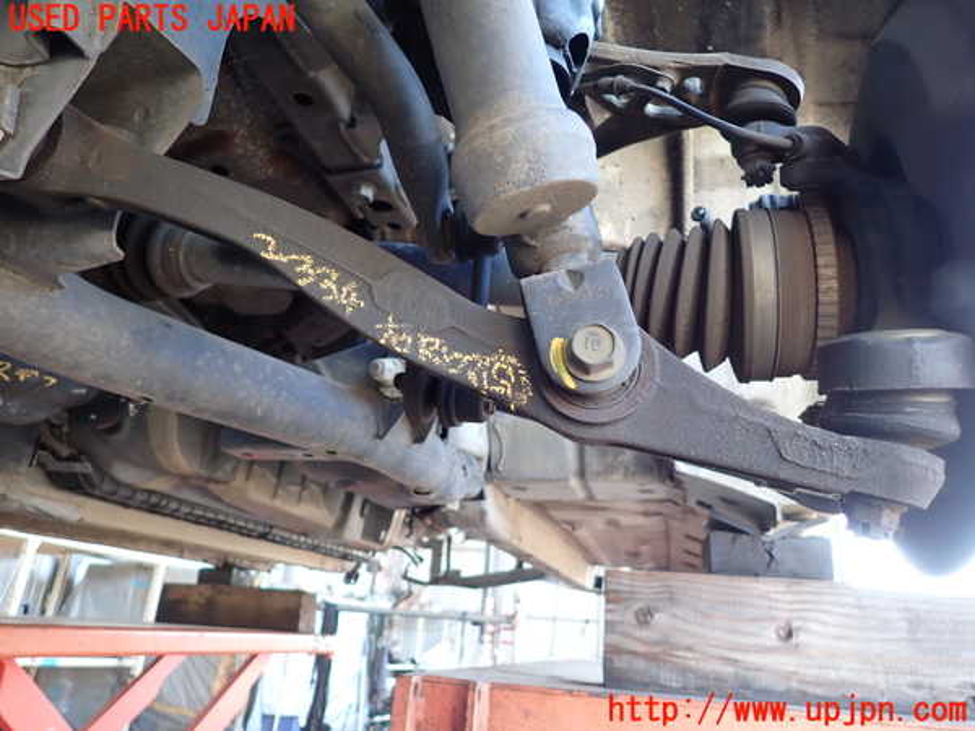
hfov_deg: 69.4
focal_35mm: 25
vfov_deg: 54.9
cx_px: 488
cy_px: 366
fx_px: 704
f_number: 2
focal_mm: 4.5
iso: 200
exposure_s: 1/60
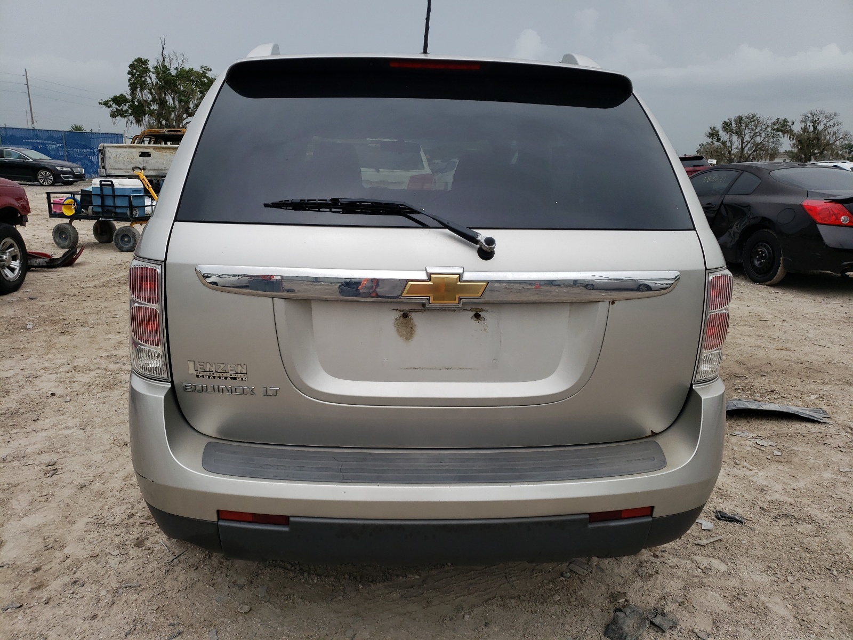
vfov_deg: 53.1
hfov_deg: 67.3
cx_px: 426
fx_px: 641
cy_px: 320
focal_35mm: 26
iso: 50
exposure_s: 1/435
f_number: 1.5
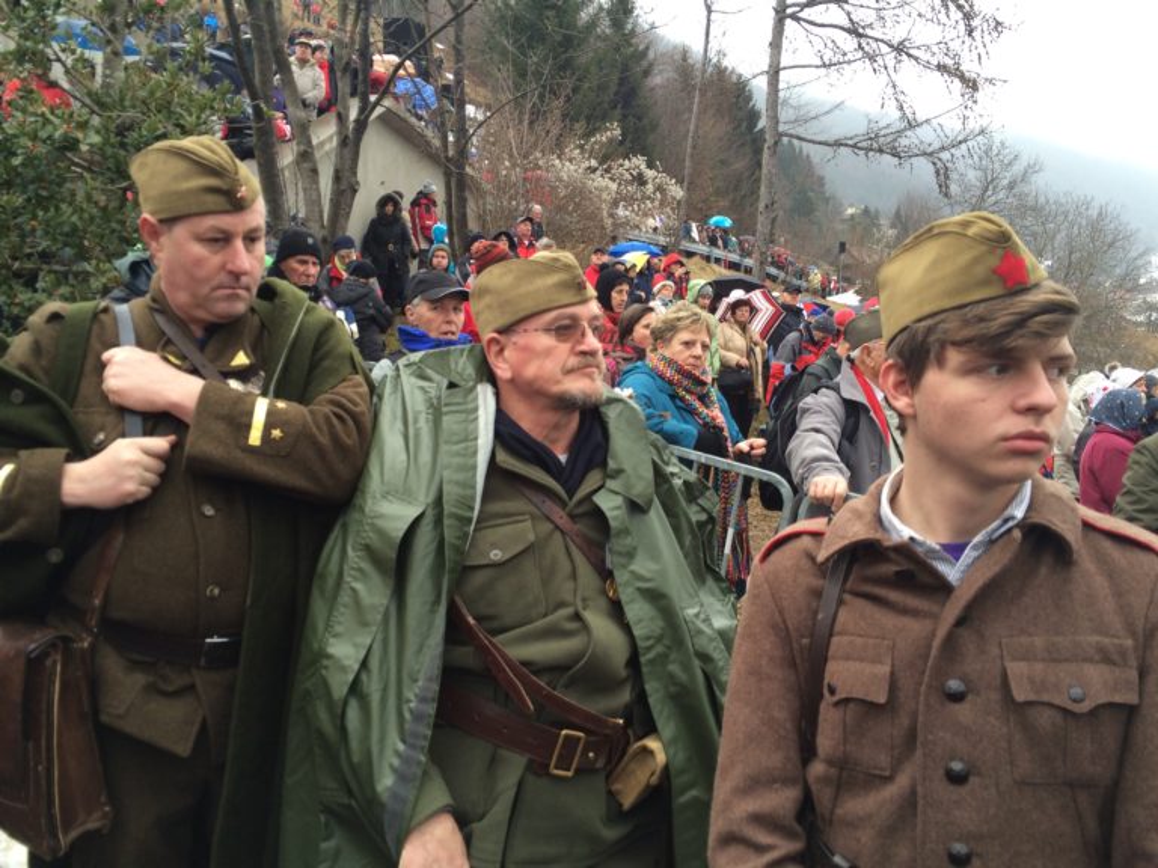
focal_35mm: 30
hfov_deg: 60.0
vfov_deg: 46.8
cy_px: 434
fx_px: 1004
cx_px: 579
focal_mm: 4.12
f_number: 2.2
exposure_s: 1/60
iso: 50
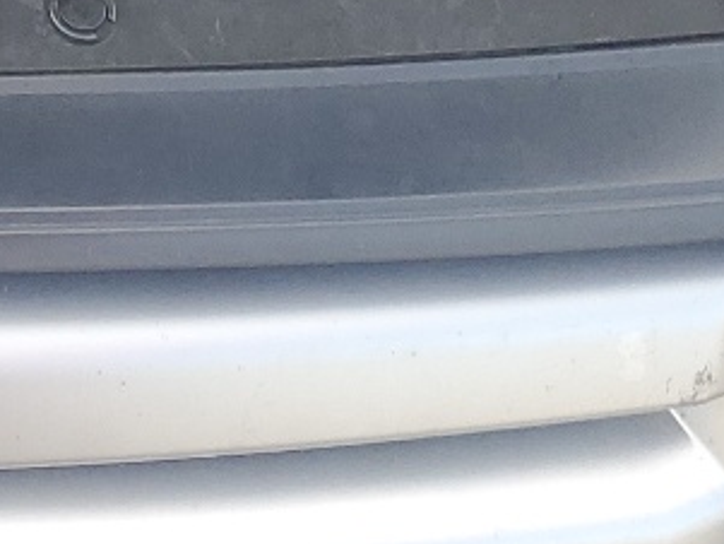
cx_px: -481
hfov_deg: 13.2
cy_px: -777
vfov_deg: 9.5
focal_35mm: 138
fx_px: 2887
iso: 50
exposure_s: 1/303
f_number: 1.5
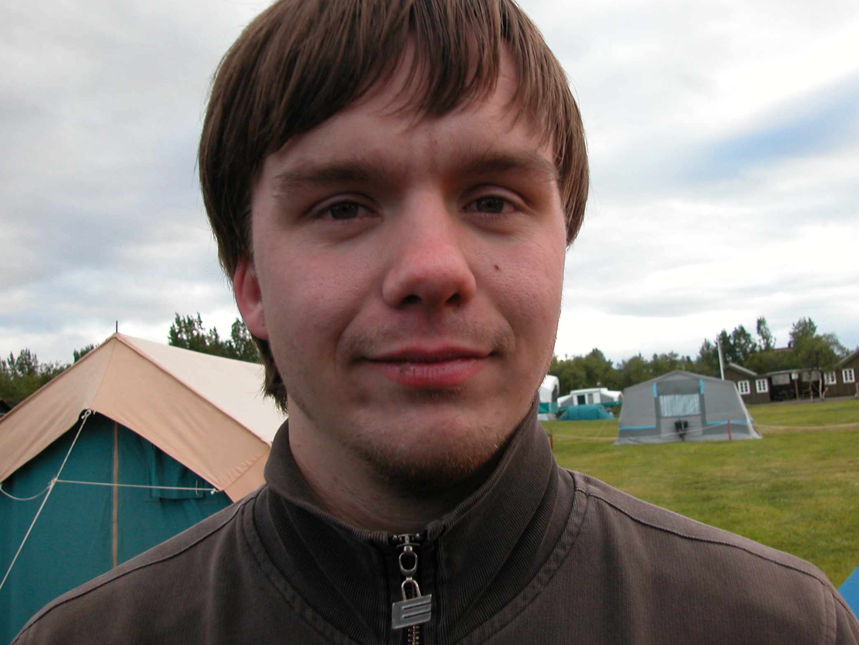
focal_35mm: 37
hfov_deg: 50.1
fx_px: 918
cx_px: 473
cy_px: 289
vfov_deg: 38.6
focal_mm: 7.7
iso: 100
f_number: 4
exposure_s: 1/160
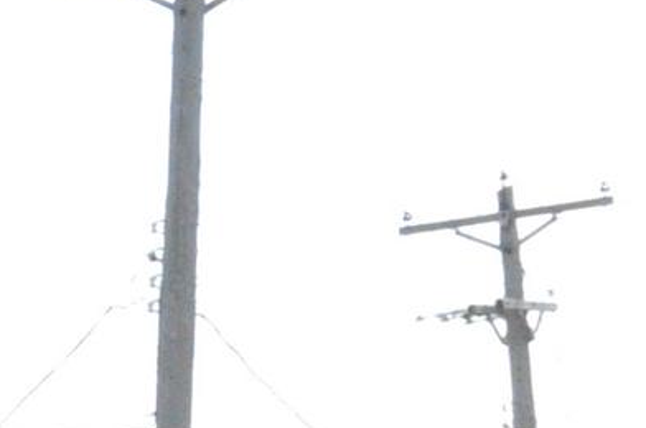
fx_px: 5142
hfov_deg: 6.7
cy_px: 841
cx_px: -1145
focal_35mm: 287
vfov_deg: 4.7
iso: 3200
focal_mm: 30
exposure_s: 1/200
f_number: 29
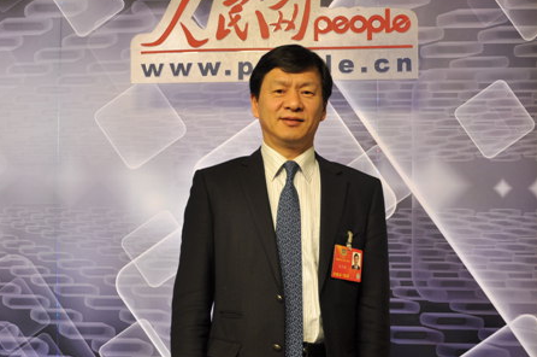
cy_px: 172
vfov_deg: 35.8
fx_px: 551
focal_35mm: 37
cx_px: 238
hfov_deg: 51.8
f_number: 4
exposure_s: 1/60
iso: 200
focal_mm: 22
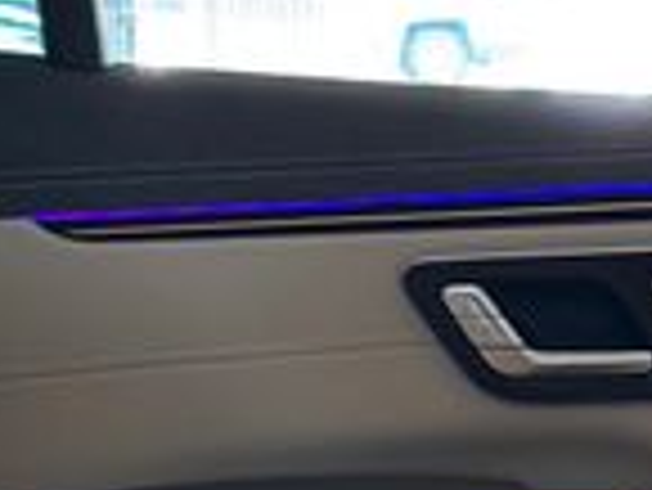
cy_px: 769
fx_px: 3996
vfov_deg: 6.9
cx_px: 683
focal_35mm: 212
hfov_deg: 9.3
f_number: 1.78
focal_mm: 6.86
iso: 80
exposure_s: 1/60
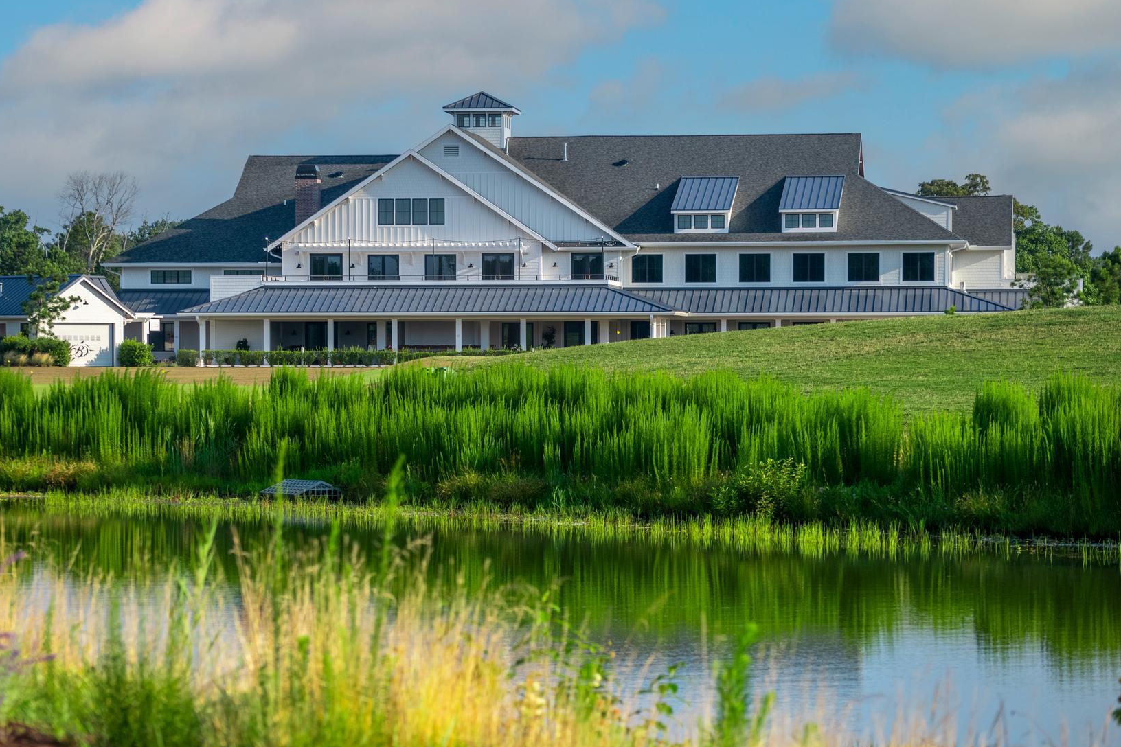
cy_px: 407
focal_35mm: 138
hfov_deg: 14.9
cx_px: 488
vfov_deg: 9.9
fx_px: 4297
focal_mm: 110
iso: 400
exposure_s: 1/2500
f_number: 5
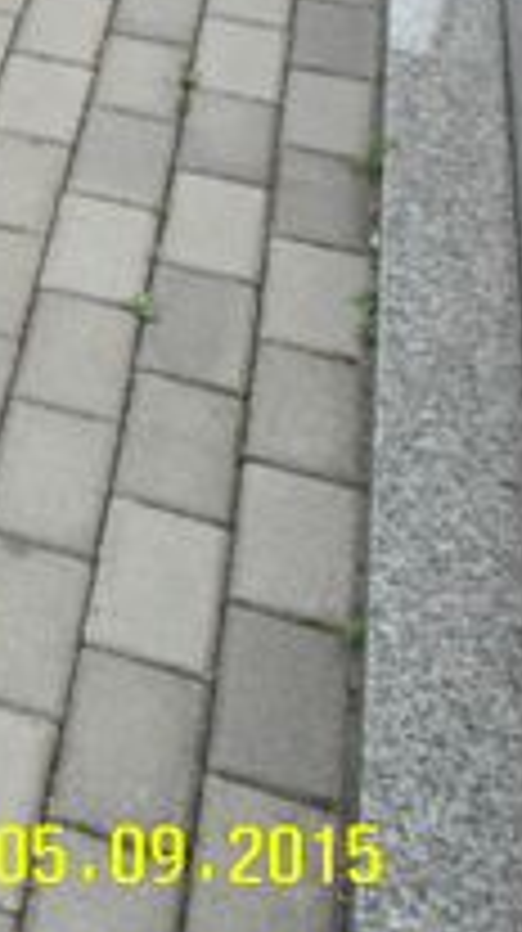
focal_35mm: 81
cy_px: 5
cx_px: -855
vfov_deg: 25.0
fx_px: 1999
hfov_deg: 11.4
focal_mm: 5.2
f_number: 3.4
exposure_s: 1/125
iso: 80
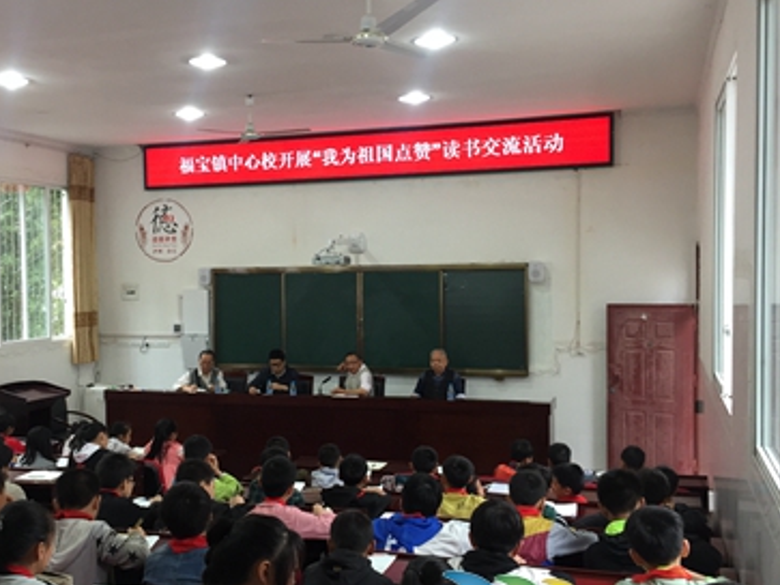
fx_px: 901
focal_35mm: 40
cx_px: 314
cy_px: 319
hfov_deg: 46.6
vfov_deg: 35.9
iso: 100
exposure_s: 1/33
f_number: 2.2
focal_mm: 4.15
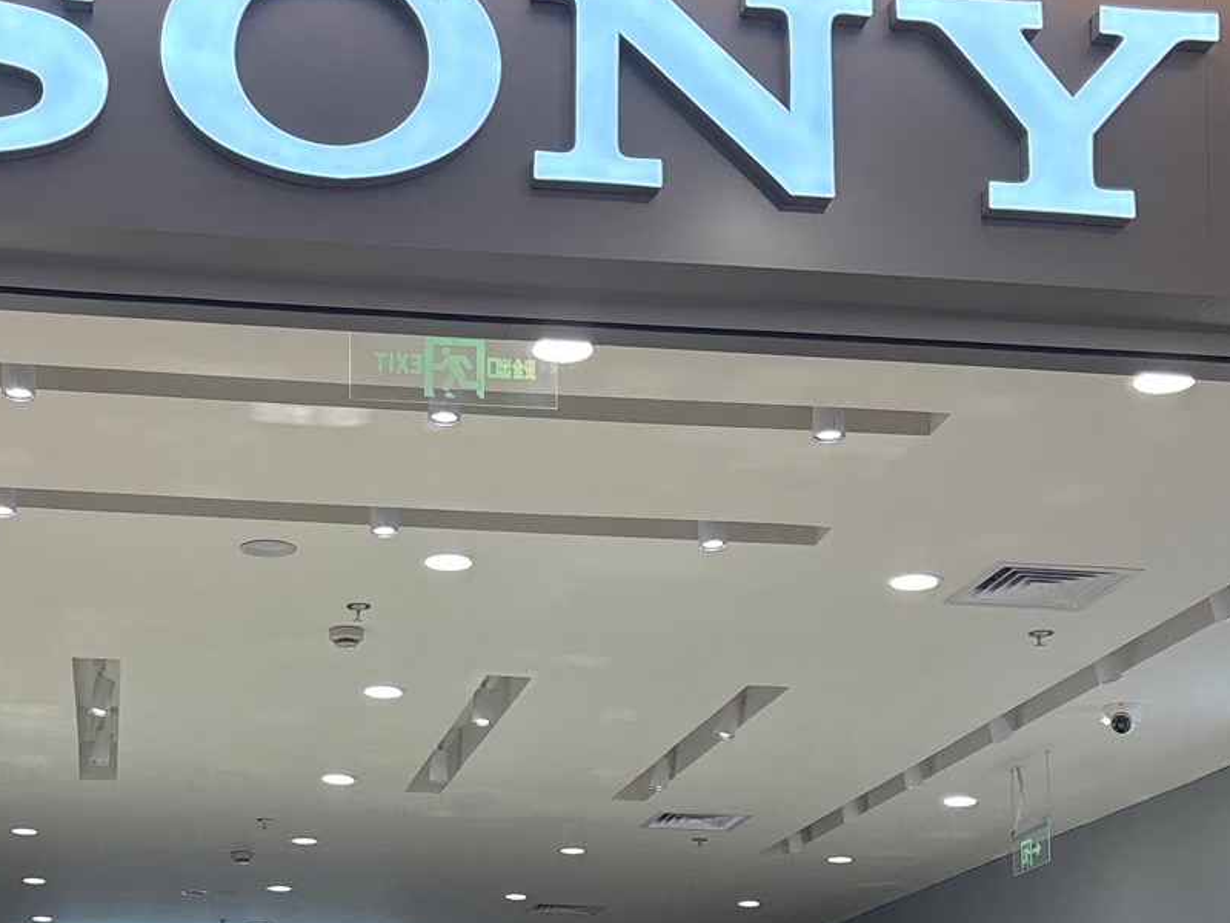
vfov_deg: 21.9
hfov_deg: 29.6
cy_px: 888
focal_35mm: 65
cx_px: 391
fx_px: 2310
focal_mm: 5.96
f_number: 1.6
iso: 50
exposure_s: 1/169
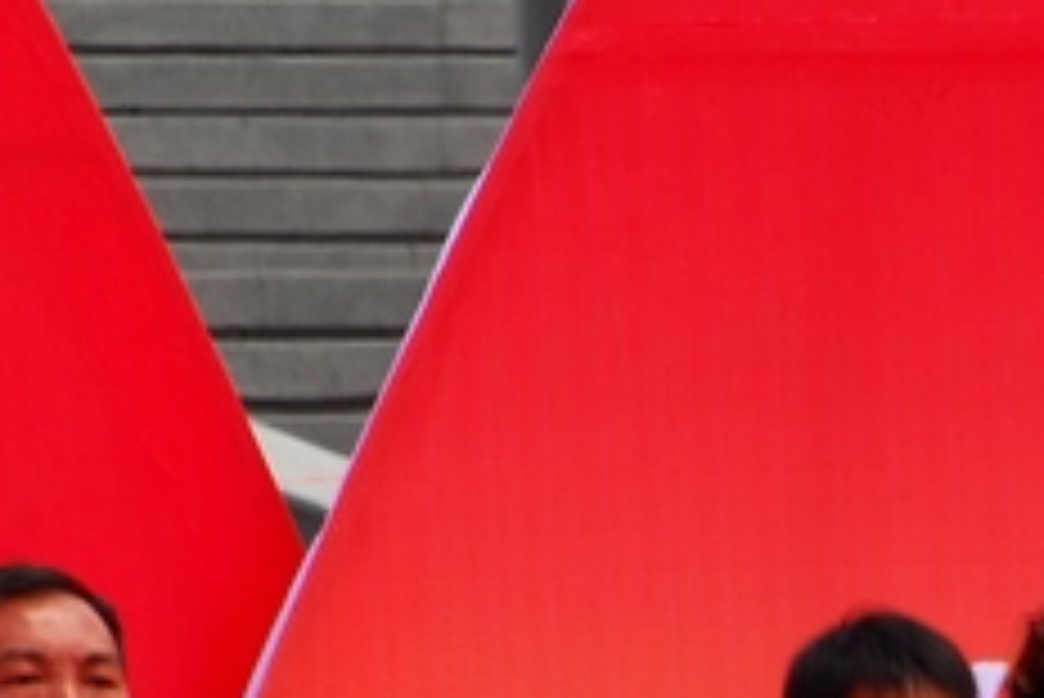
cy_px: 1011
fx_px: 40537
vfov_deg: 1.0
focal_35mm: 1397
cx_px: 1323
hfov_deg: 1.5
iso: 100
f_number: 16
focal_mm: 270
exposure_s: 1/80
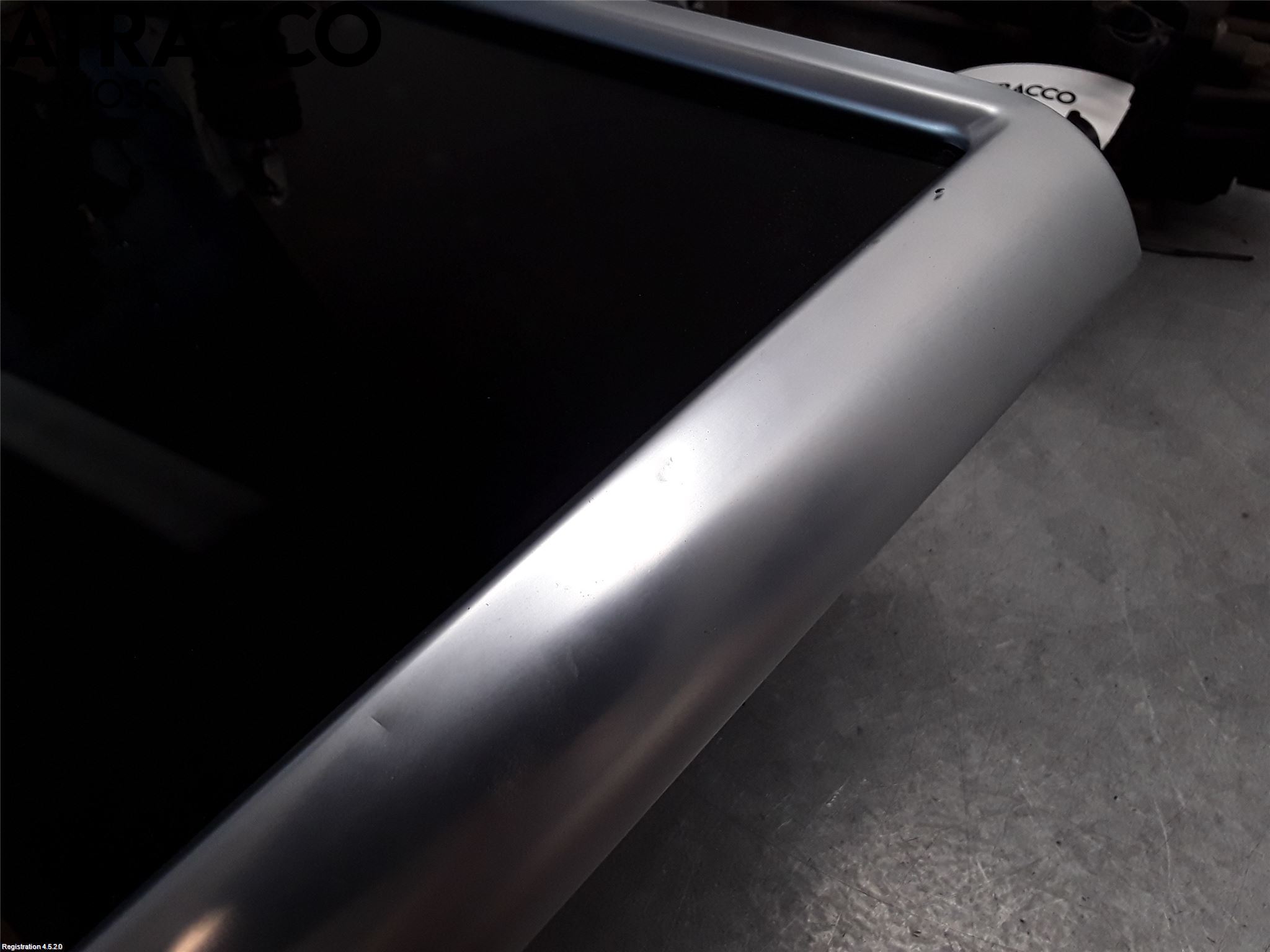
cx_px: 635
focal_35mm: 28
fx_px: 1027
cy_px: 476
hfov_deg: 63.4
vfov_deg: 49.7
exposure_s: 1/399
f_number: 1.9
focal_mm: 2.91
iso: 100
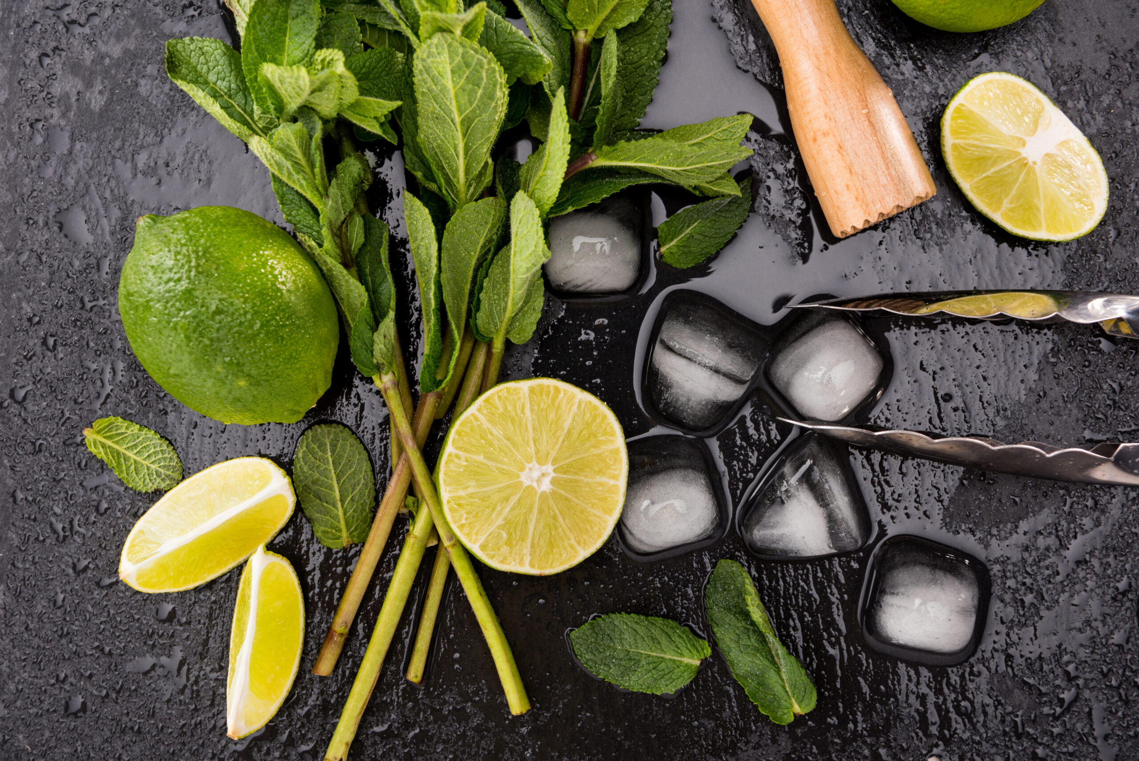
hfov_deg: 30.9
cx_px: 570
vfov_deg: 20.9
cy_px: 380
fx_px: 2057
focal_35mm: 65
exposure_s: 1/125
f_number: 9
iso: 125
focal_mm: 65
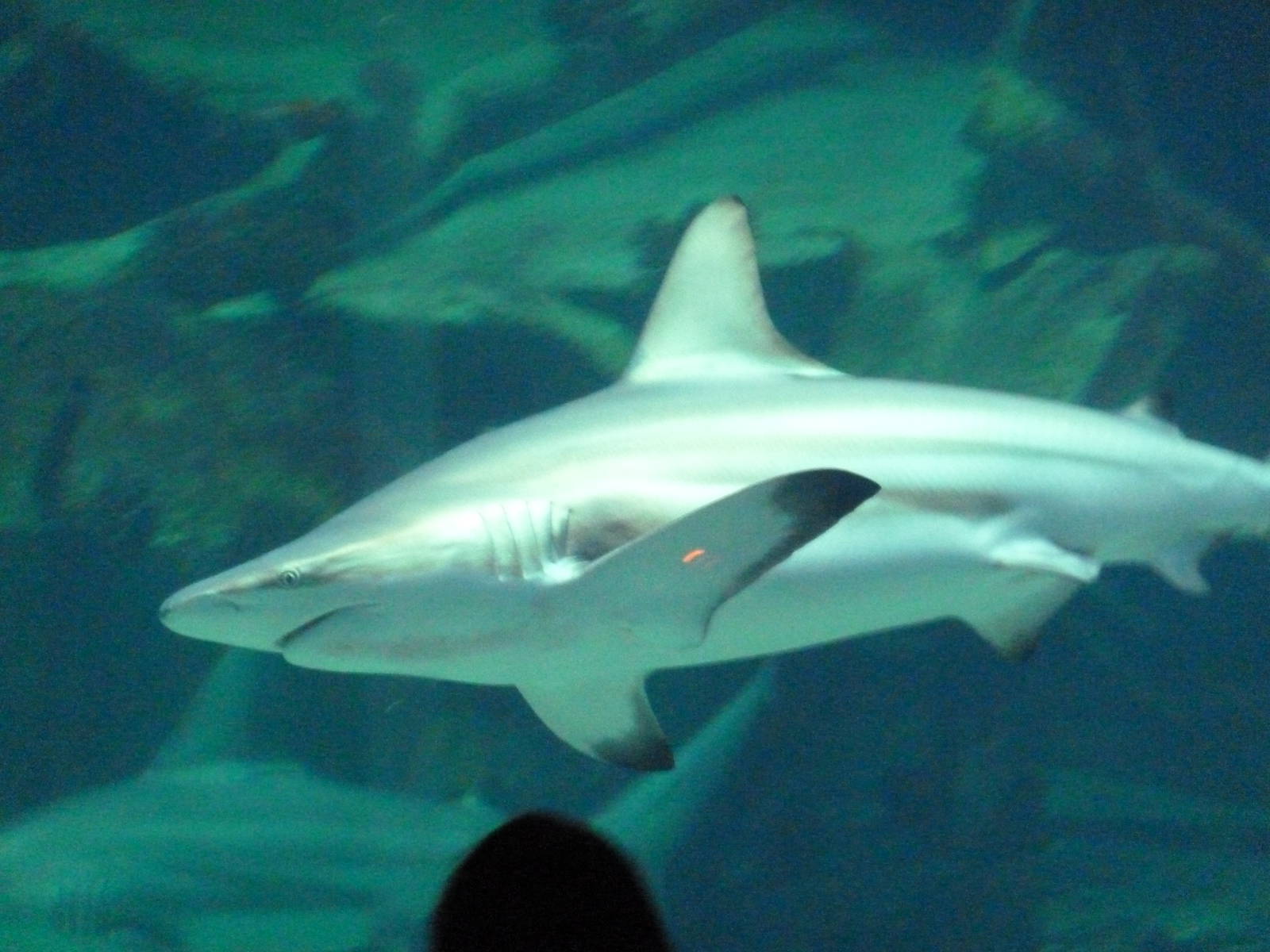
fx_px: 11006
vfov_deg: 5.0
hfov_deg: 6.6
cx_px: 635
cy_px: 476
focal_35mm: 300
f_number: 4.9
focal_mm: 49.2
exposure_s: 1/30
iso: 1250
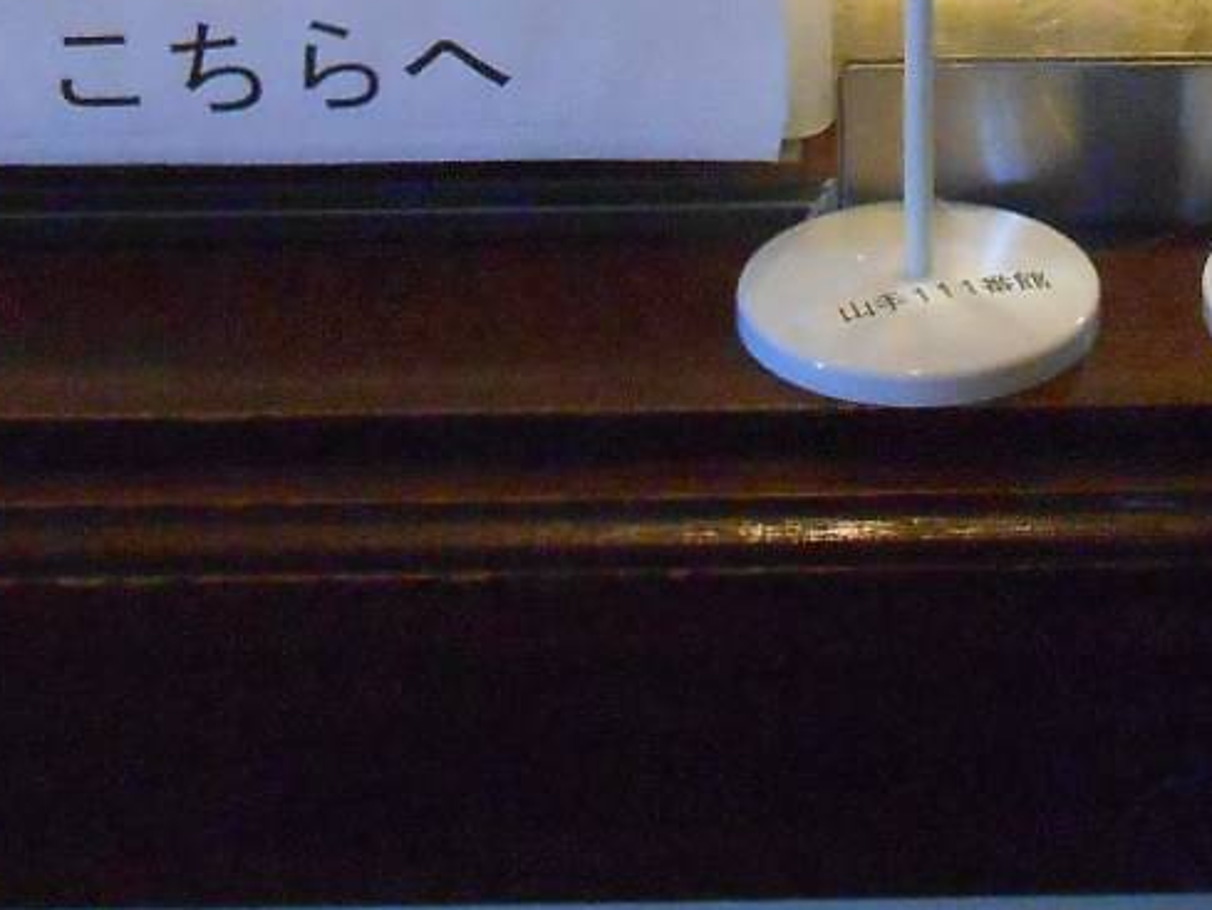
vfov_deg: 10.0
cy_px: -377
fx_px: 5043
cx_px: 1036
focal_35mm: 144
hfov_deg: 13.6
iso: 800
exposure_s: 1/25
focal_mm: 7.8
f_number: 4.5
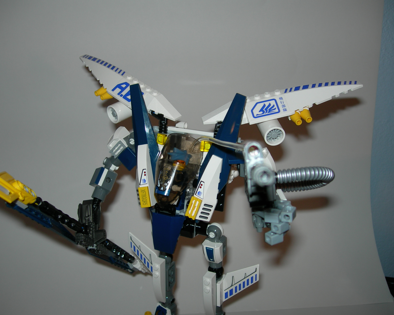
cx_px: 186
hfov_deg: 45.8
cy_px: 156
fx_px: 466
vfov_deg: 37.3
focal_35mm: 40
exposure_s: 1/60.1
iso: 50
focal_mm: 7.8
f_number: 2.8
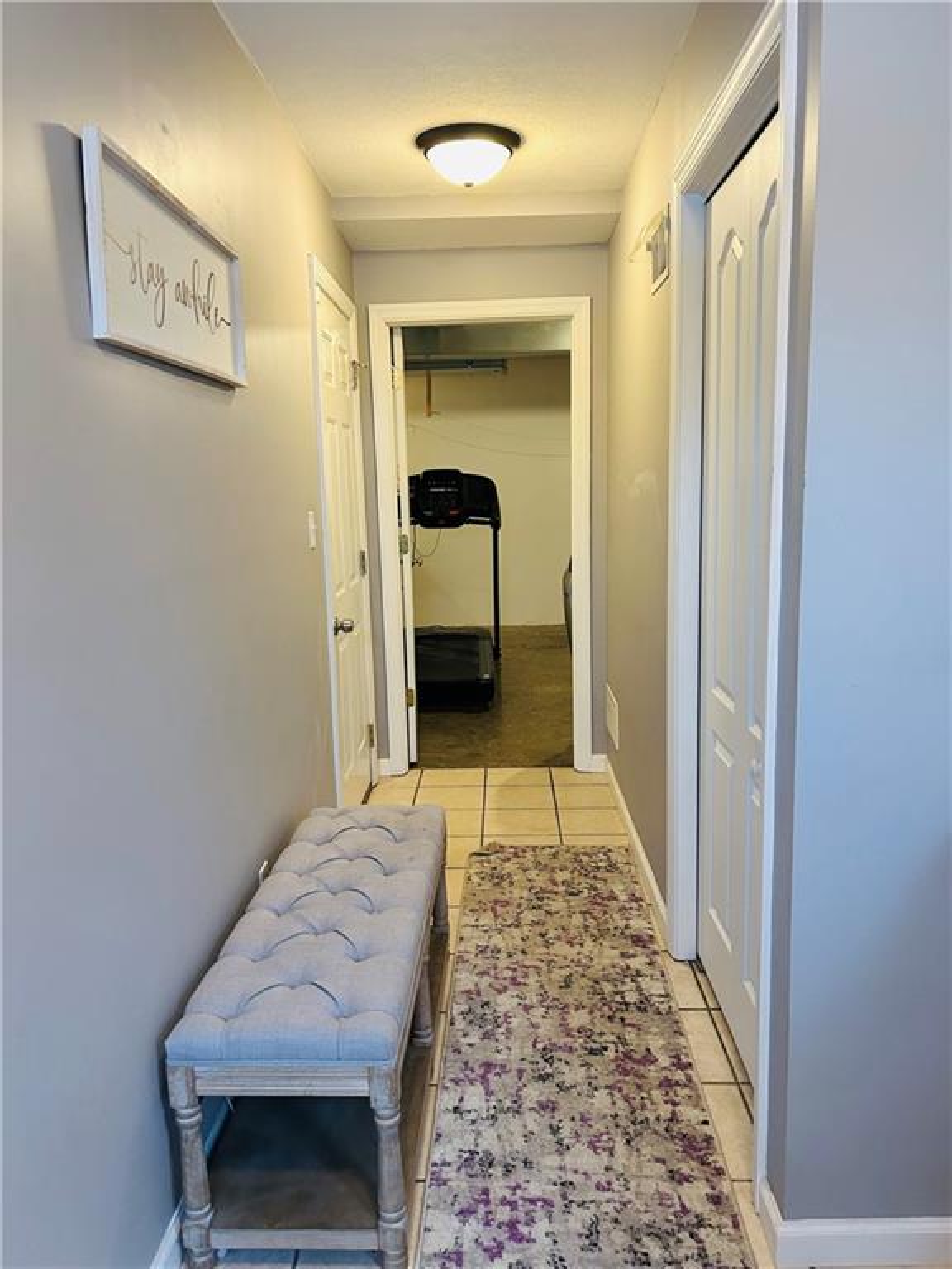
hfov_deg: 53.1
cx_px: 476
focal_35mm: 26
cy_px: 634
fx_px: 953
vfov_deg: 67.3
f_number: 1.5
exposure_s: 1/60
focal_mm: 5.7
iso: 250
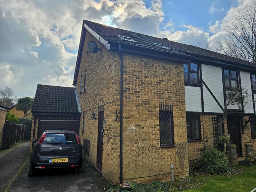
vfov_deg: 58.9
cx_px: 128
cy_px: 96
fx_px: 170
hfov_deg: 73.9
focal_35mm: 23
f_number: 1.8
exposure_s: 1/1321
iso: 25
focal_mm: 5.4
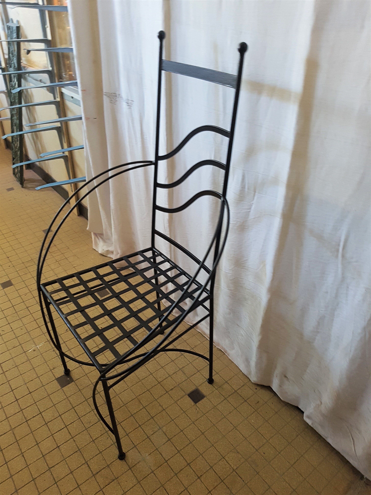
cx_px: 186
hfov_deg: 53.1
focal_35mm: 26
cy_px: 248
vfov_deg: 67.3
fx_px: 372
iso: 250
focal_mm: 4.2
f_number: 1.7
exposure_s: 1/10
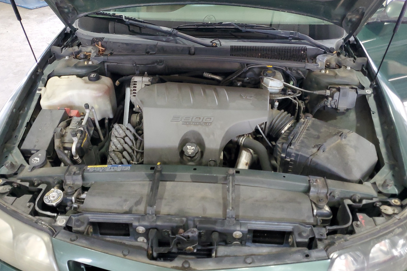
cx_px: 203
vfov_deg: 46.4
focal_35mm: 28
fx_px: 317
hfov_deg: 65.5
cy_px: 142
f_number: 1.5
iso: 289
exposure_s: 1/60.2
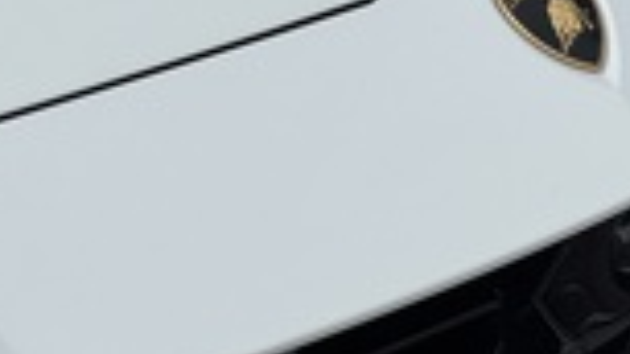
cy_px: 233
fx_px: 2405
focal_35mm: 144
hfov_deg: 14.7
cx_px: 605
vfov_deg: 8.4
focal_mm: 6.76
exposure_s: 1/7092
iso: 64
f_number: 1.78
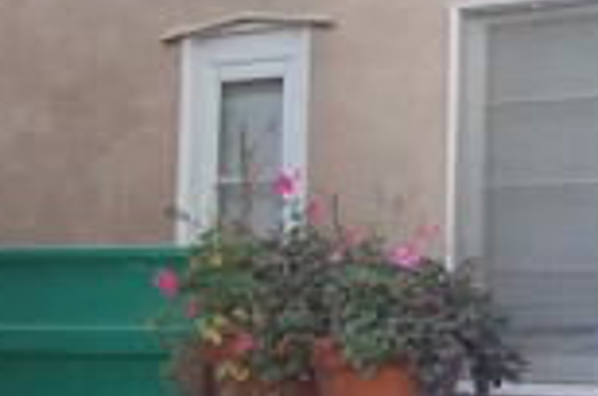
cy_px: -101
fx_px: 2271
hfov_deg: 13.2
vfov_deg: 9.8
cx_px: 1153
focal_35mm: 137
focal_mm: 22
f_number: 6.3
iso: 200
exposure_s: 1/160
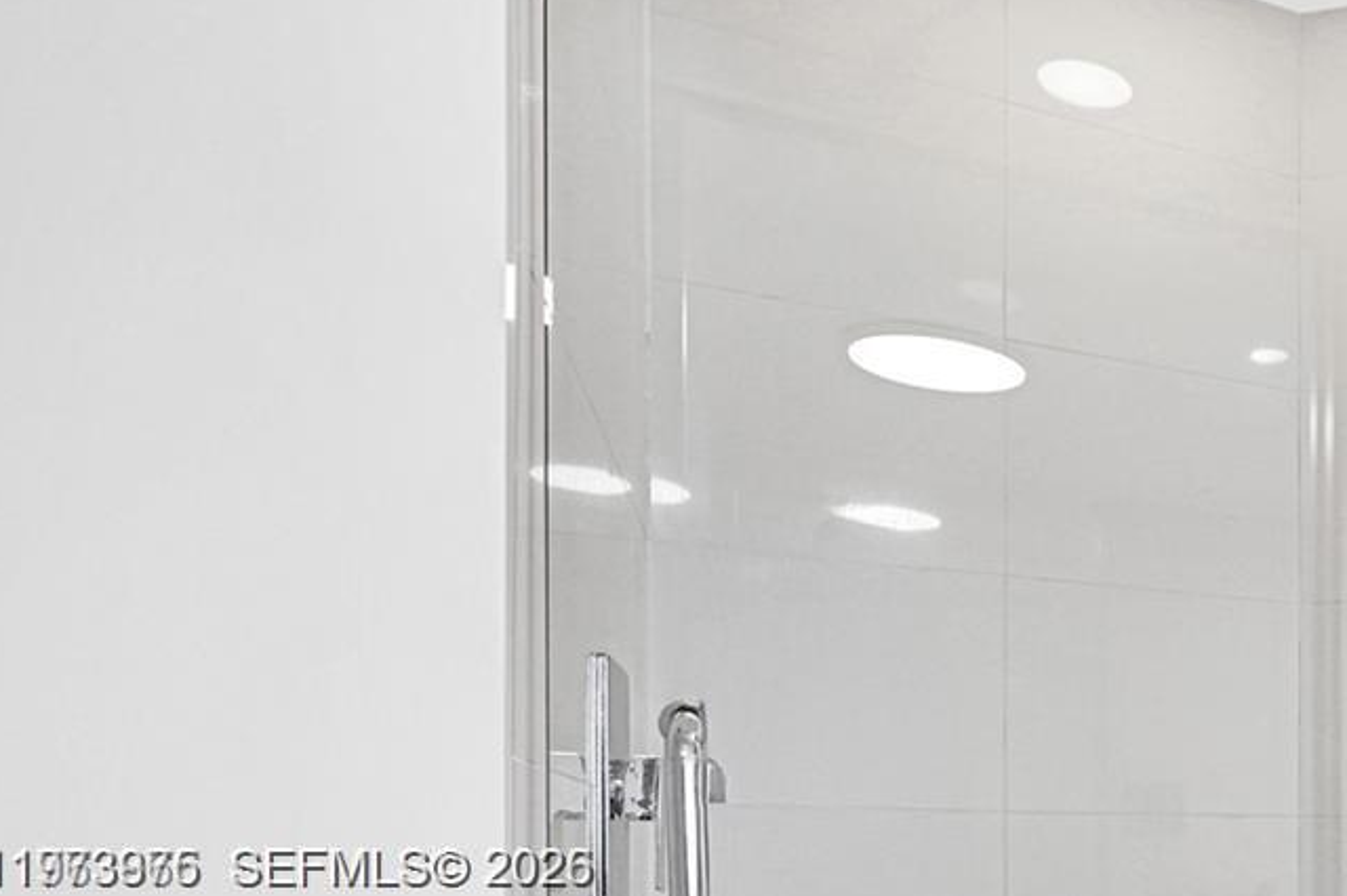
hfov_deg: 39.3
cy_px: 871
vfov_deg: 34.8
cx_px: 1621
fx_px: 1309
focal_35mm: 35
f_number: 4
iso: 100
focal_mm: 14
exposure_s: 1/20
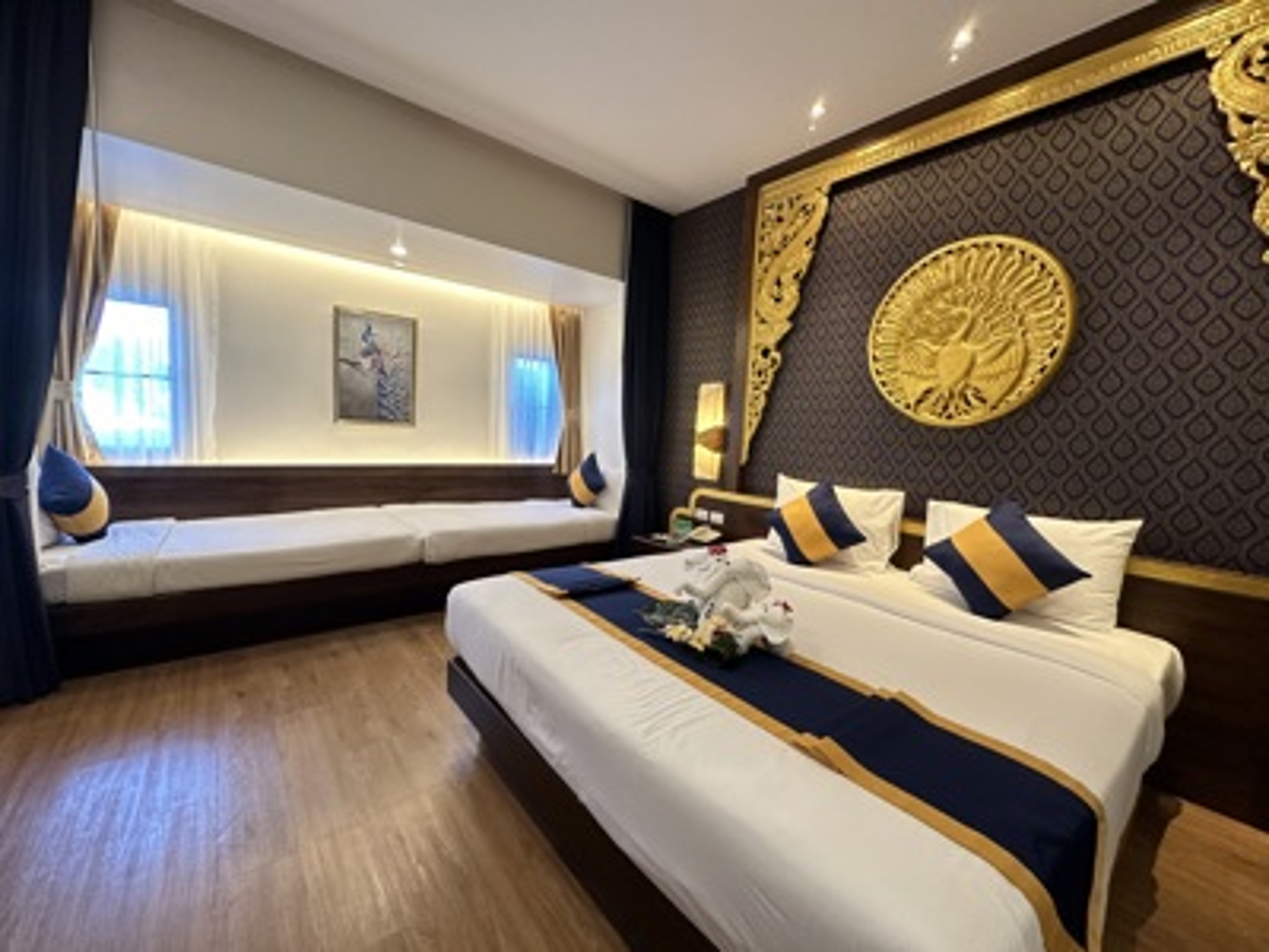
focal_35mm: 14
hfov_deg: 102.1
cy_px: 476
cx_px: 634
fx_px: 513
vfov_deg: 85.7
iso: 320
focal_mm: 2.22
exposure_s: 1/50
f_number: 2.2
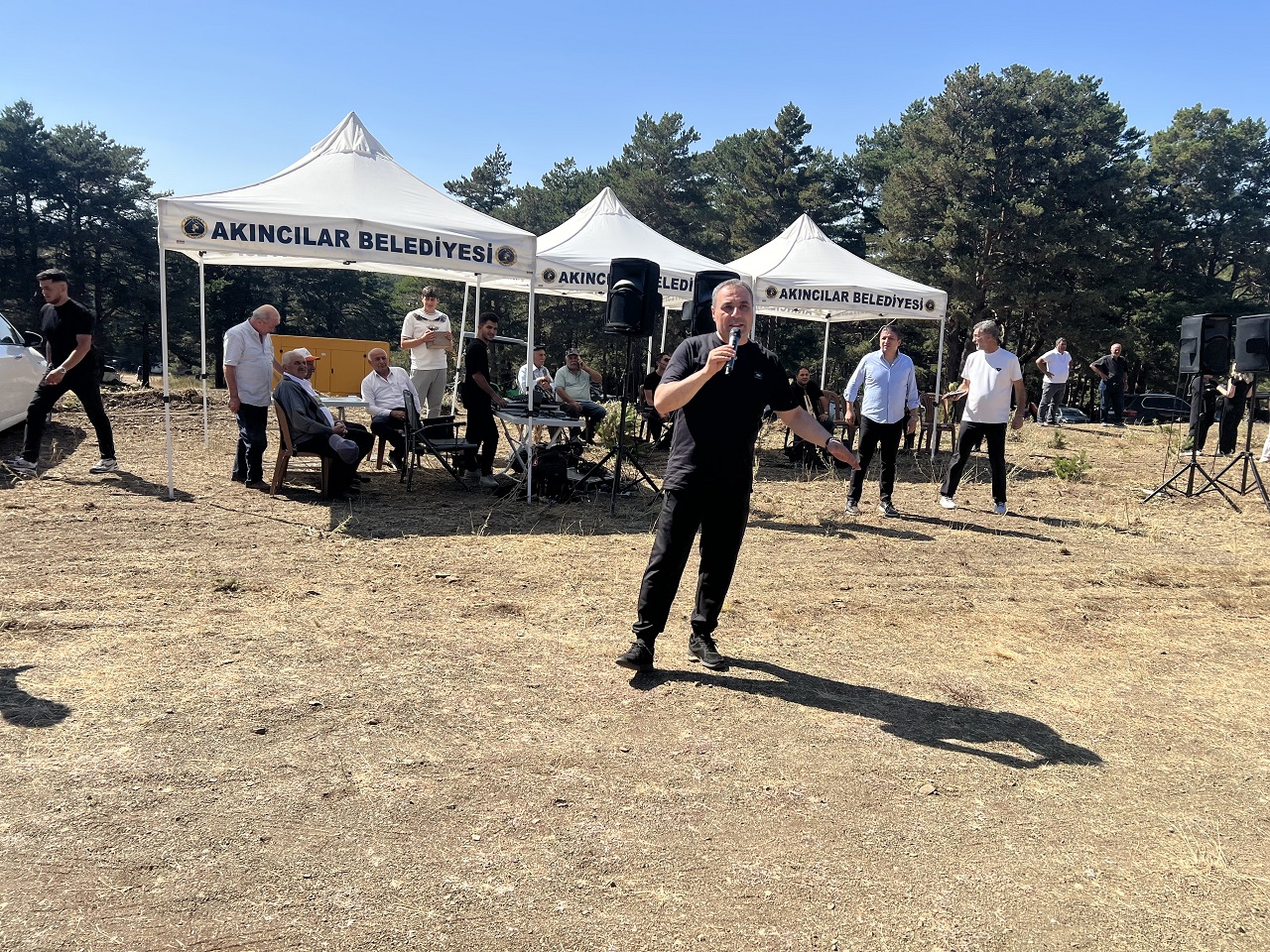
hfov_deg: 67.3
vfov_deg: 53.1
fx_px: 954
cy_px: 476
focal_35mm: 26
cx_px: 635
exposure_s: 1/3460
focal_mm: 5.7
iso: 50
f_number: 1.5
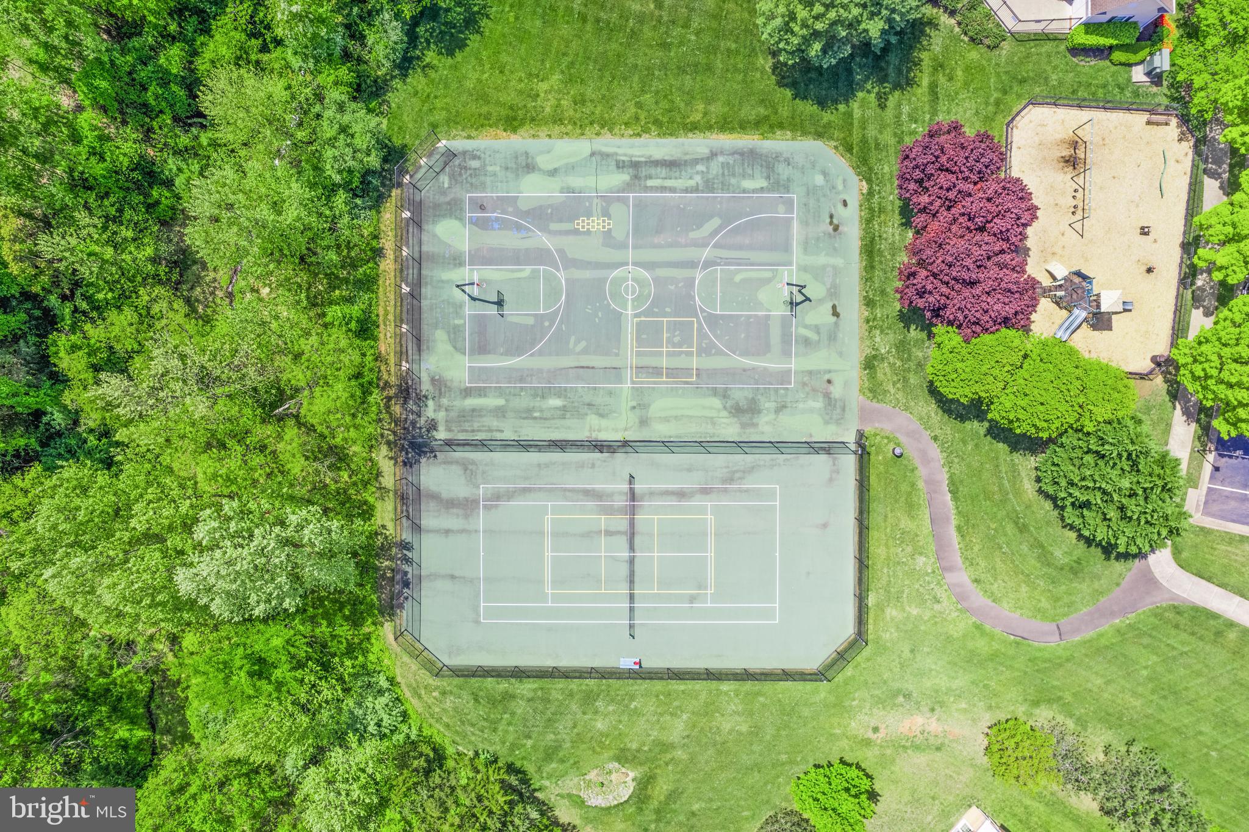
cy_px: 416
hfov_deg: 78.6
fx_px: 763
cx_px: 624
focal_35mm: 22
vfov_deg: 57.2
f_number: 2.8
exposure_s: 1/1000
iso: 100
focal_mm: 8.38
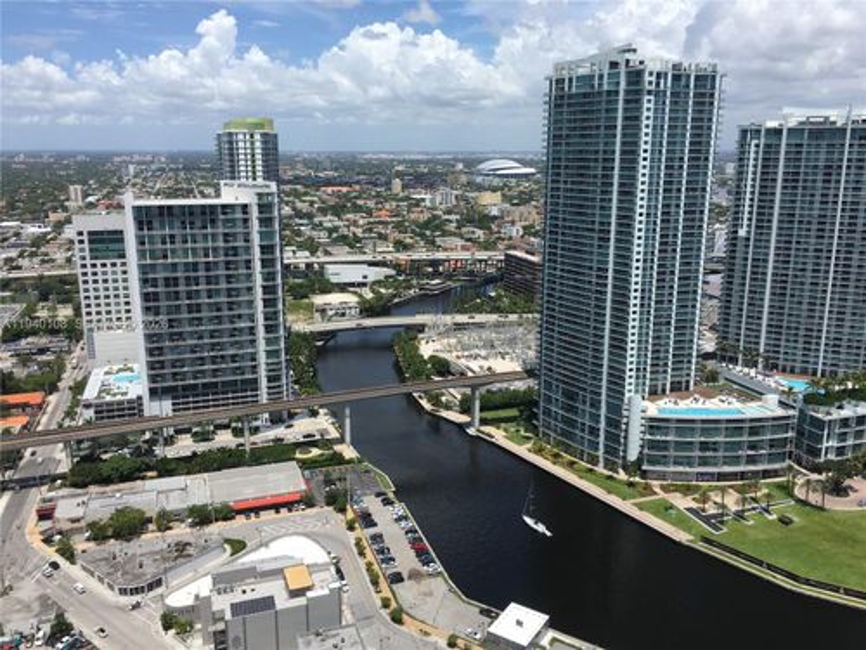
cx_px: 433
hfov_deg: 61.7
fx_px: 726
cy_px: 325
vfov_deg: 48.2
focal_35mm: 29
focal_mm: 4.15
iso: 25
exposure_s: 1/2079
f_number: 2.2
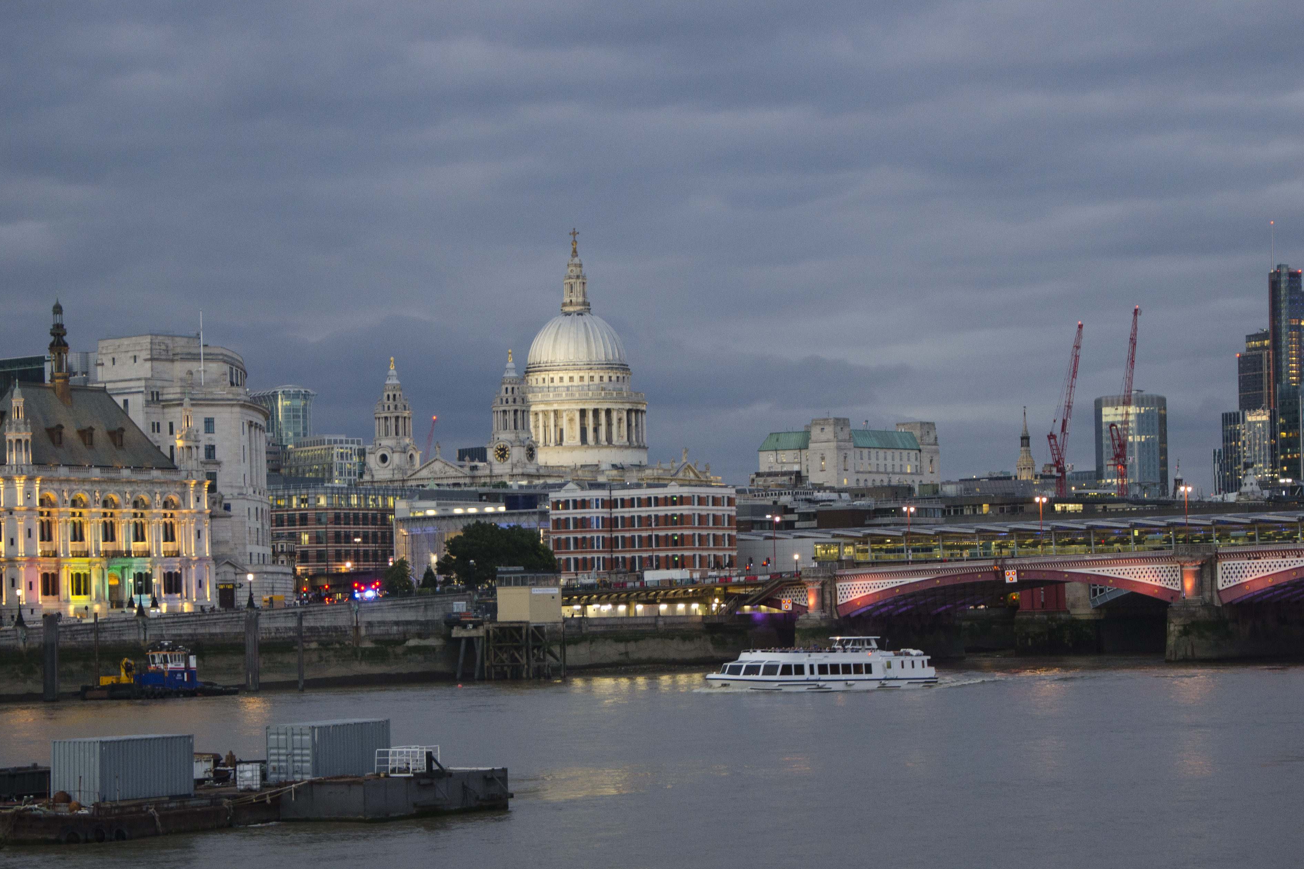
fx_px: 3369
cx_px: 479
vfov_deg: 14.7
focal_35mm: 93
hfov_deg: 21.9
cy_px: 520
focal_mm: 48
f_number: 4.8
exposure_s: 1/15
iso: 800
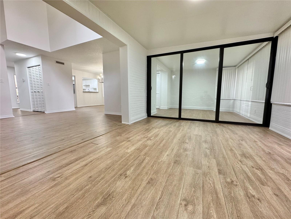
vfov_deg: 85.7
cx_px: 146
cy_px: 110
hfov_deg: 102.1
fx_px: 118
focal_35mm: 14
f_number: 2.2
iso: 160
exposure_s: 1/60
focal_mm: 2.22
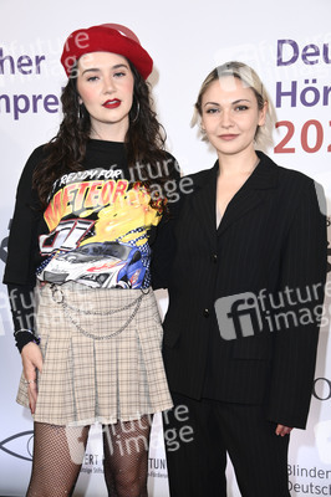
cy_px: 248
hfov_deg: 20.9
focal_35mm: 65
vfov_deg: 31.0
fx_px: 898
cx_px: 166
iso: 800
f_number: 5.6
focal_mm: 65
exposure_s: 1/250
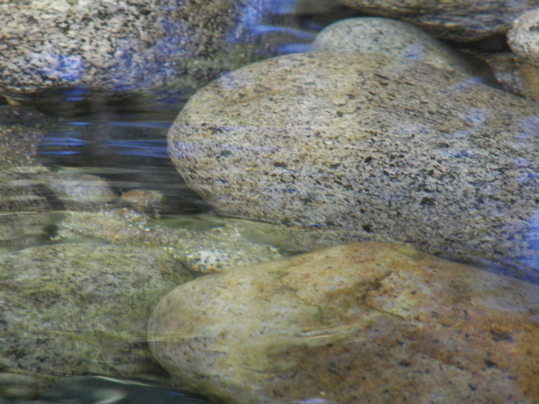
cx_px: 260
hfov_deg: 4.4
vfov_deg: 3.3
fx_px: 7022
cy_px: 173
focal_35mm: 451
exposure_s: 1/100
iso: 64
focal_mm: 60.1
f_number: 3.6
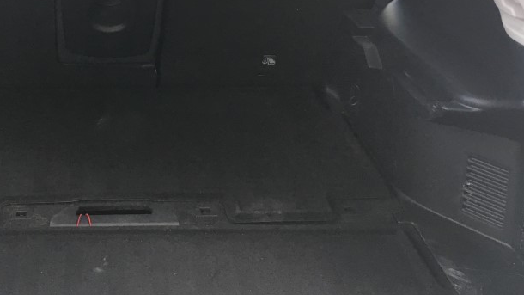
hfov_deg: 38.4
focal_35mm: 53
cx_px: 143
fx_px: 736
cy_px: -6
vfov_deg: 21.7
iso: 32
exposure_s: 1/30
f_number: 2.2
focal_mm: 4.15
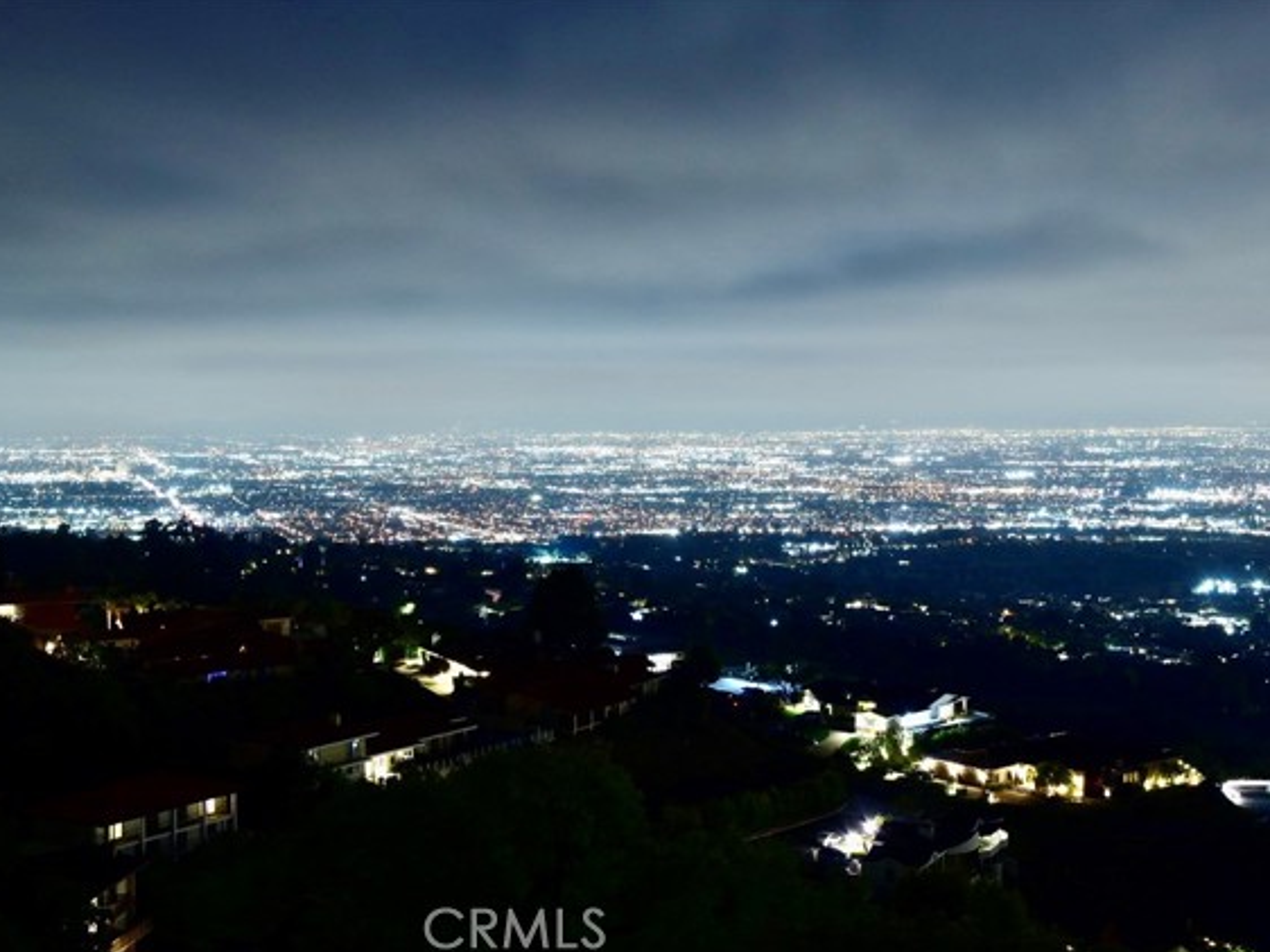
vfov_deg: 31.5
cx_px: 660
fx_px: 1687
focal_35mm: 46
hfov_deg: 41.2
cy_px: 478
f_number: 8
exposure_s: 30
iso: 100
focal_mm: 28
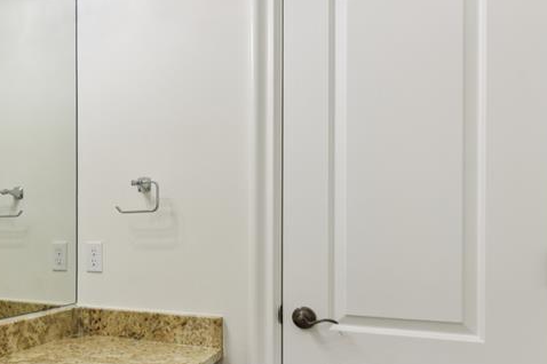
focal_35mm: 30
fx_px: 456
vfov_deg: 42.6
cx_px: 101
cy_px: 259
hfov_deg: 56.9
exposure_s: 1/8
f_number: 8
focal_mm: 14
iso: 160
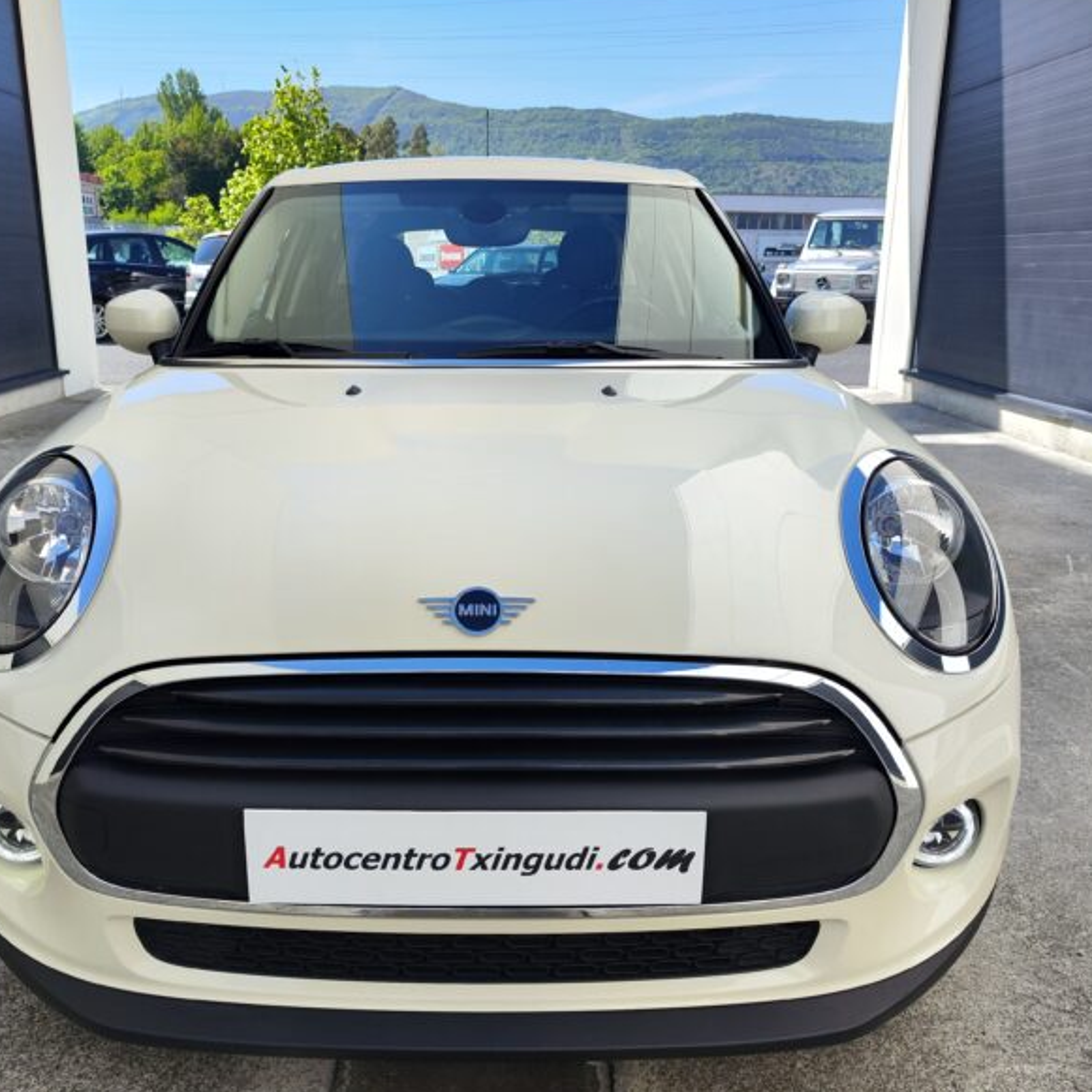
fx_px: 999
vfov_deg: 57.3
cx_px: 487
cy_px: 538
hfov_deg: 57.2
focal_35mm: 28
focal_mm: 7.01
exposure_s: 1/640
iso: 50
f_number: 1.69
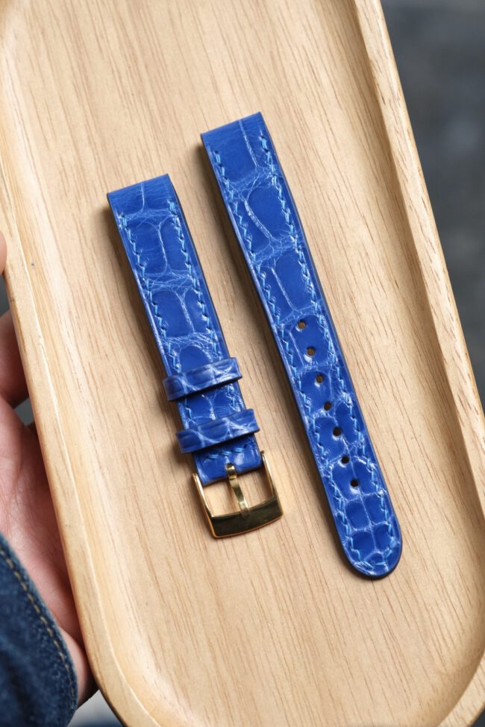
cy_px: 364
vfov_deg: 22.6
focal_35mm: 90
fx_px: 1819
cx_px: 242
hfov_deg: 15.2
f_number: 5
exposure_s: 1/100
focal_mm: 60
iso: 1000
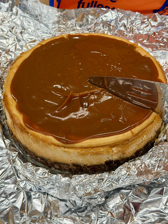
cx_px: 84
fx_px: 311
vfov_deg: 39.7
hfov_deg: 30.3
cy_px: 112
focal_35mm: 48
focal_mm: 6.76
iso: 125
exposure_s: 1/120
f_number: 1.78
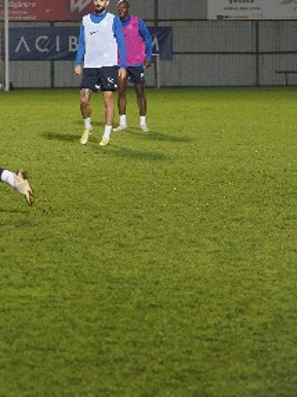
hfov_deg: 6.4
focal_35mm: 229
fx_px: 2622
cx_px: -109
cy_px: 96
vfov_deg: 8.6
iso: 3200
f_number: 4.5
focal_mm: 102
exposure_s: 1/320
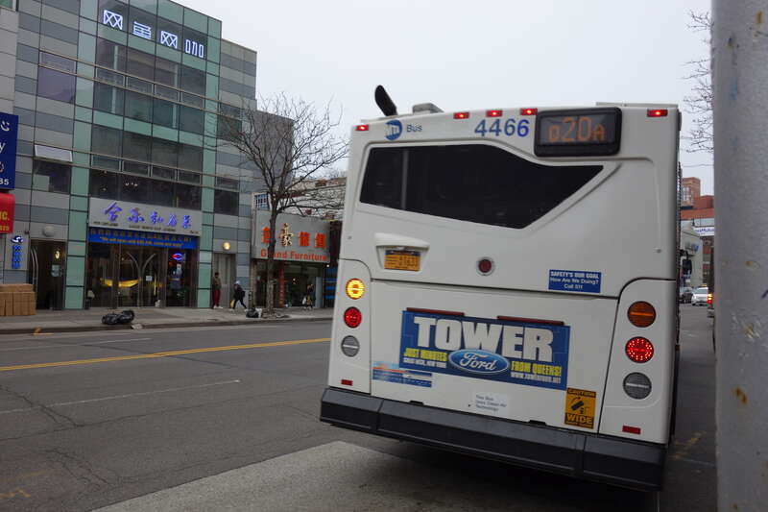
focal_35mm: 28
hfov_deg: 65.5
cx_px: 384
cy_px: 256
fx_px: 597
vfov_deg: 46.4
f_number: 5
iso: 125
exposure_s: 1/100
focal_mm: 10.4
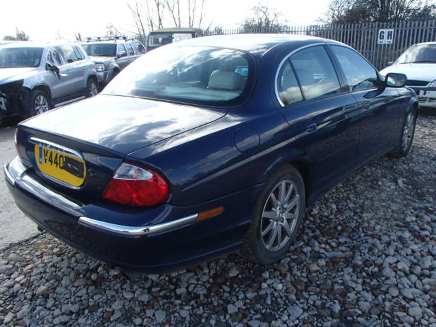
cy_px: 164
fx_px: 353
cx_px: 218
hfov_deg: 63.4
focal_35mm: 28
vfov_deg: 49.7
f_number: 3.9
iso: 100
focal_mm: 5
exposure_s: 1/250
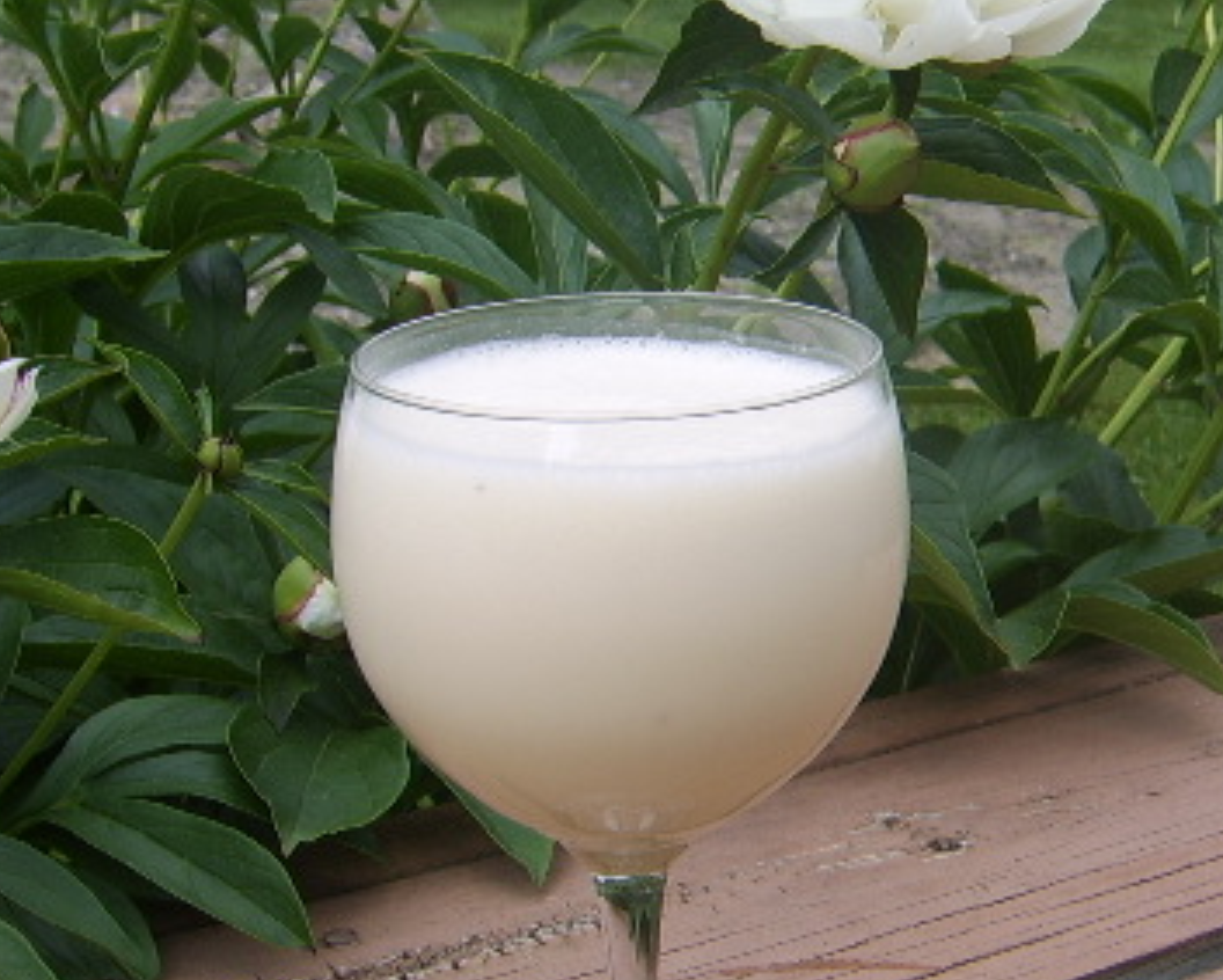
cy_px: 553
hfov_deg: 34.1
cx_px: 612
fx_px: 1992
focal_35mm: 55
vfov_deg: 27.6
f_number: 5.6
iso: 71
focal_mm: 8.13
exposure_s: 1/136
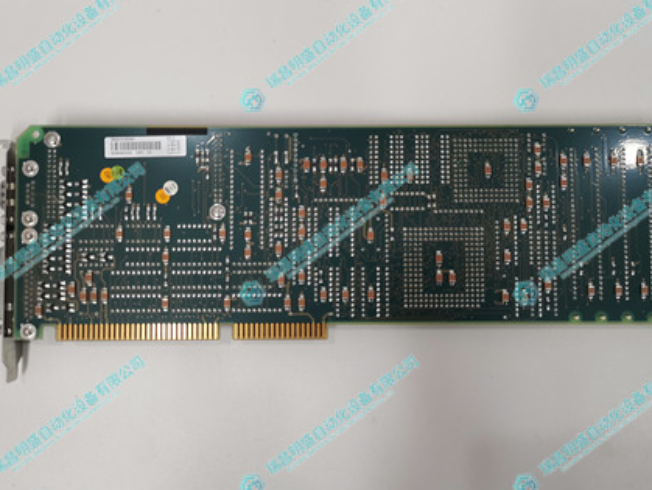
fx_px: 584
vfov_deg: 45.5
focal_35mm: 31
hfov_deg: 58.3
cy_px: 233
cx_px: 331
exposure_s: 1/100
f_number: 1.8
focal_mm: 4.75
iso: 160
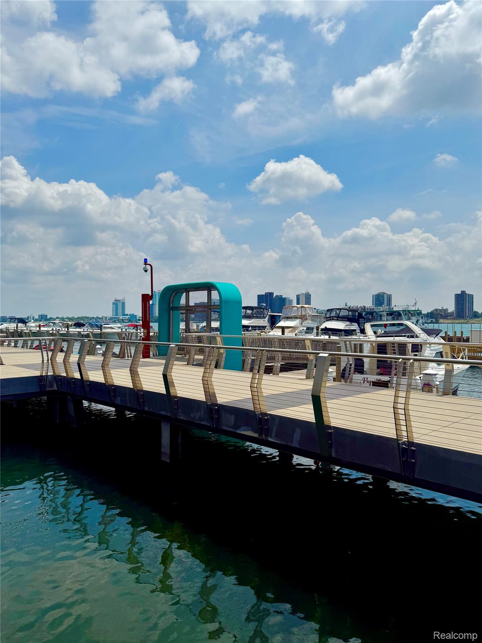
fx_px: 446
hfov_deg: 56.8
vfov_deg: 71.6
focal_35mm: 24
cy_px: 322
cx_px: 241
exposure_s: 1/11905
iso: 80
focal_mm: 6.76
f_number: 1.78
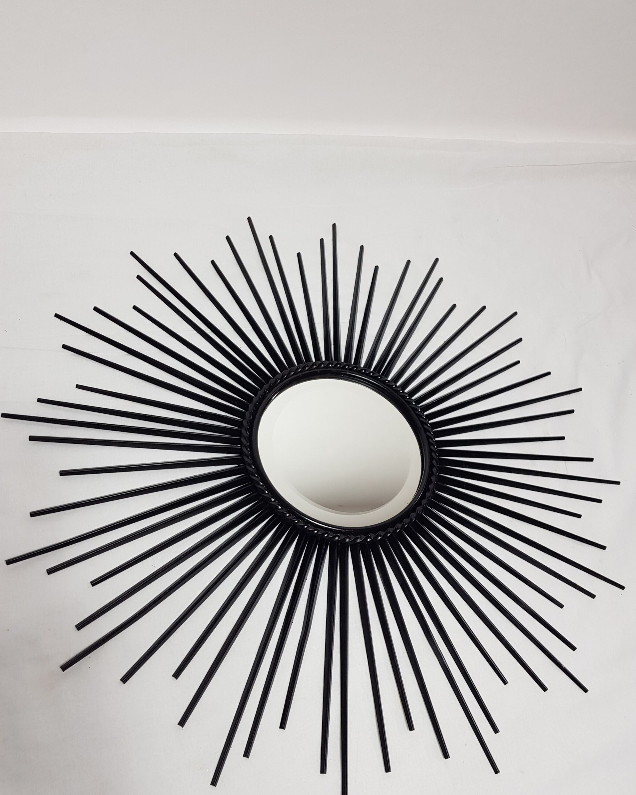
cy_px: 427
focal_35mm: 28
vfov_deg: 62.1
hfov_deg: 51.5
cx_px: 325
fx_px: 659
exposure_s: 1/50
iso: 64
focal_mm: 4.2
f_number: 1.7
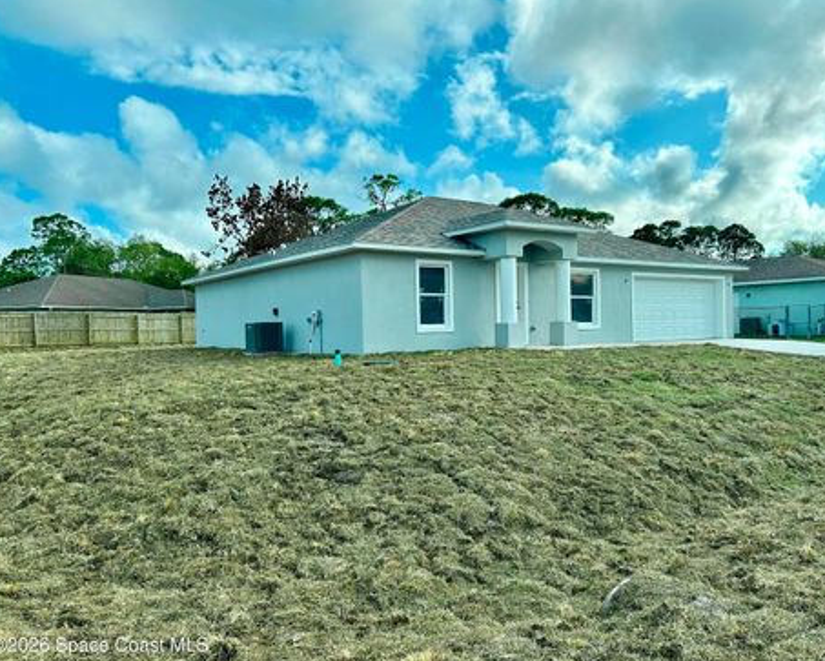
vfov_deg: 51.6
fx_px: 684
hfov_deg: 62.1
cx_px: 446
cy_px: 334
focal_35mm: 28
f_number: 1.5
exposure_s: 1/4444
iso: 50
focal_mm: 5.7
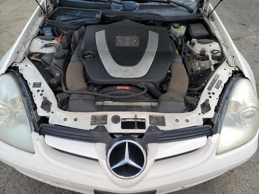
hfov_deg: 67.3
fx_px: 195
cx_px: 130
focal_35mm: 26
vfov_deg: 53.1
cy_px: 97
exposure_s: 1/1111
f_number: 1.5
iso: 50
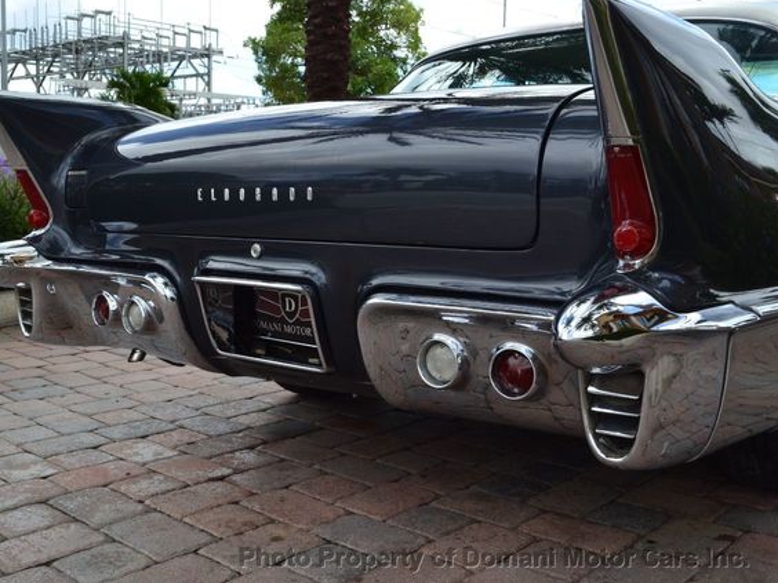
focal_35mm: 36
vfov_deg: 39.7
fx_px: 809
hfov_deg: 51.3
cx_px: 353
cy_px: 290
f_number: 10
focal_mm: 22
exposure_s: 1/320
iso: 400
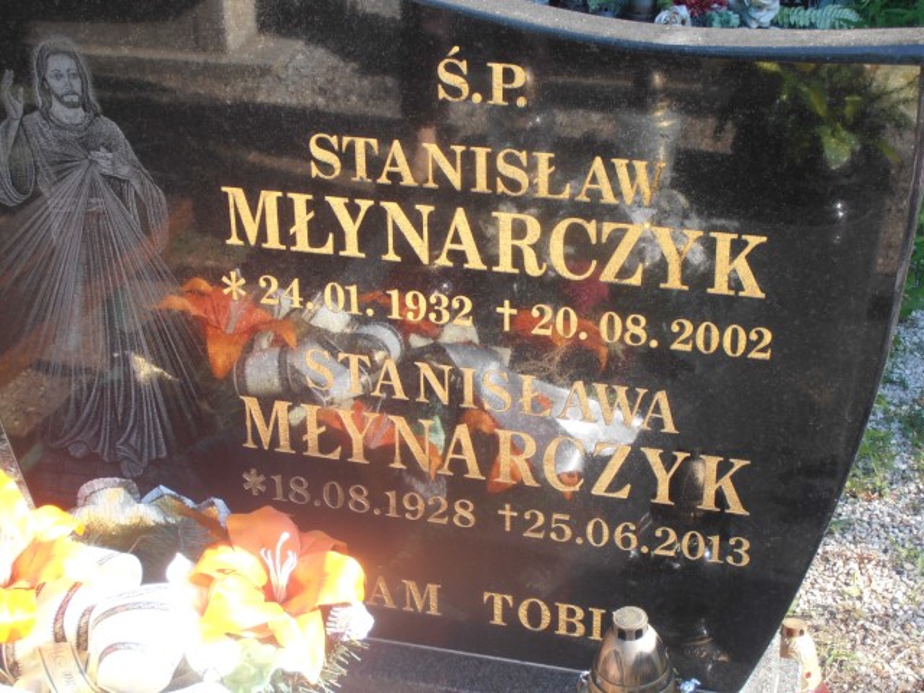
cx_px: 462
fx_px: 1842
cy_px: 346
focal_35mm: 69
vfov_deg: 21.3
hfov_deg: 28.2
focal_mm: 12.29
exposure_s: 1/80
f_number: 4.8
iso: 80
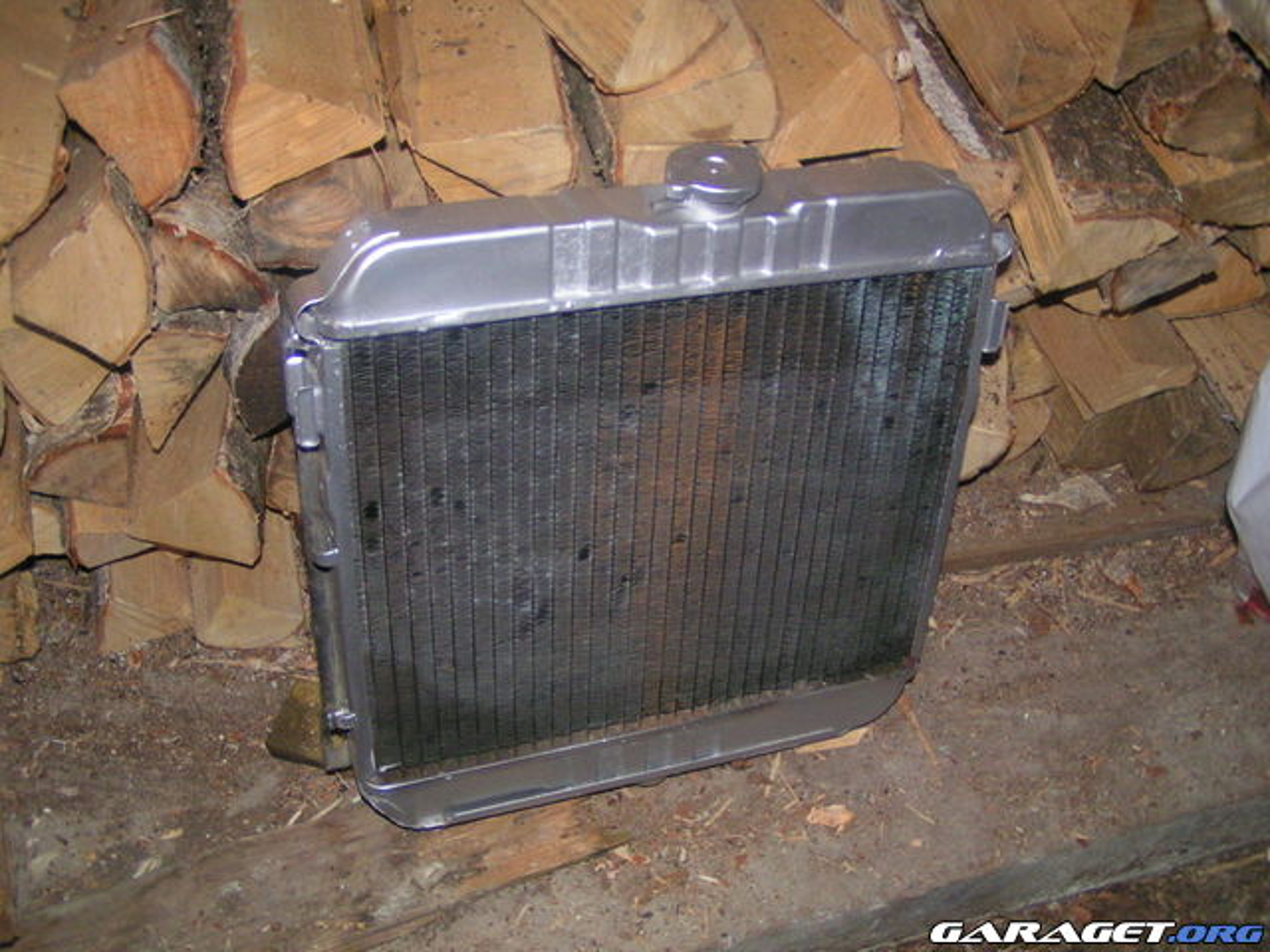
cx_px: 635
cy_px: 476
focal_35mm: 38
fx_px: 1394
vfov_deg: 37.7
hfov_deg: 49.0
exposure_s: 1/40
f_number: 2.8
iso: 200
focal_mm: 5.8
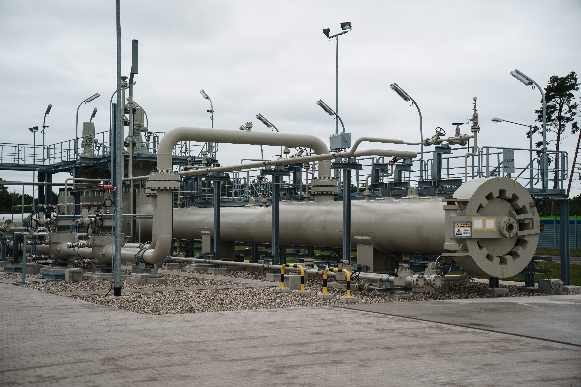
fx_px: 839
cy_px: 194
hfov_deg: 38.2
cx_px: 290
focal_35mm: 52
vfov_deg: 26.0
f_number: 2.8
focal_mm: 52
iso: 100
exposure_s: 1/500
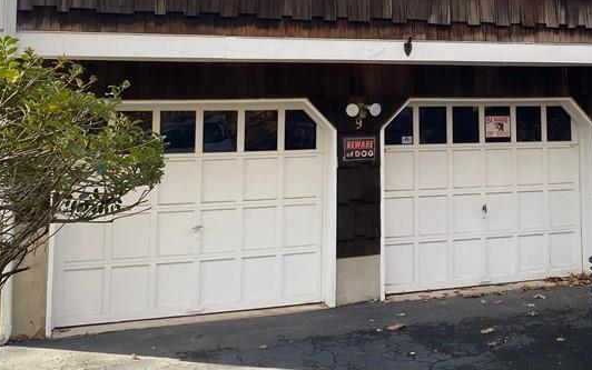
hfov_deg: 37.1
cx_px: 454
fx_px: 855
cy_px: 32
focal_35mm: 53
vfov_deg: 23.7
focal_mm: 4.25
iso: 32
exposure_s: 1/531
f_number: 1.8
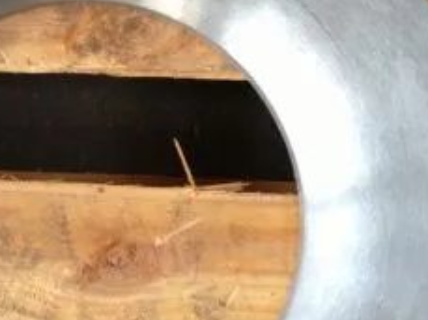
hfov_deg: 19.8
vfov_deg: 15.0
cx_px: 62
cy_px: 204
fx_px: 1210
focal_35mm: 98
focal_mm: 4.28
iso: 100
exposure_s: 1/20
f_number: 2.4
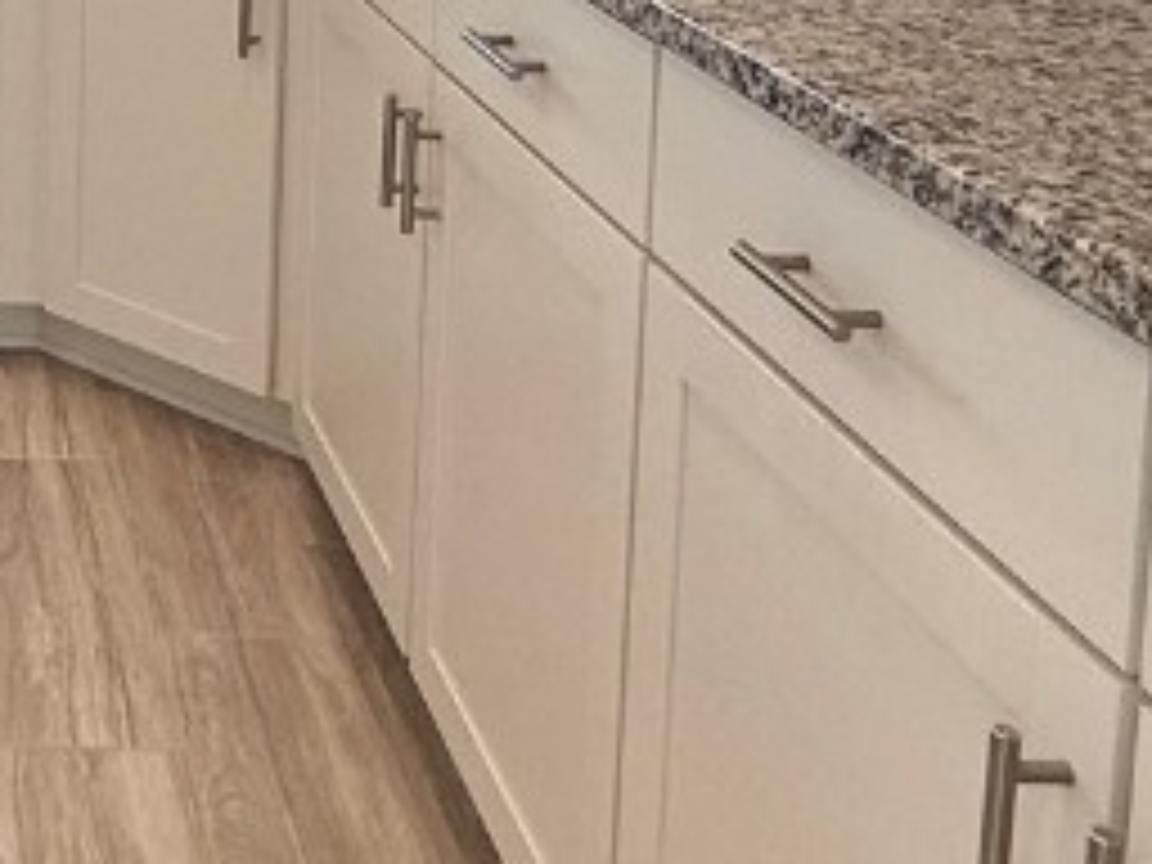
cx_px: -176
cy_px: -252
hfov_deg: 30.1
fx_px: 1864
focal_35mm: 56
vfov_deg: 23.2
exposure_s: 1/127
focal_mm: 2.22
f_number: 2.2
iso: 64
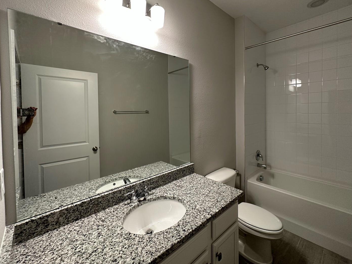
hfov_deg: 94.5
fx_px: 163
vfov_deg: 77.7
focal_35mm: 16
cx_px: 182
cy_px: 114
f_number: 2.2
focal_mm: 2.22
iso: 250
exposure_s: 1/120
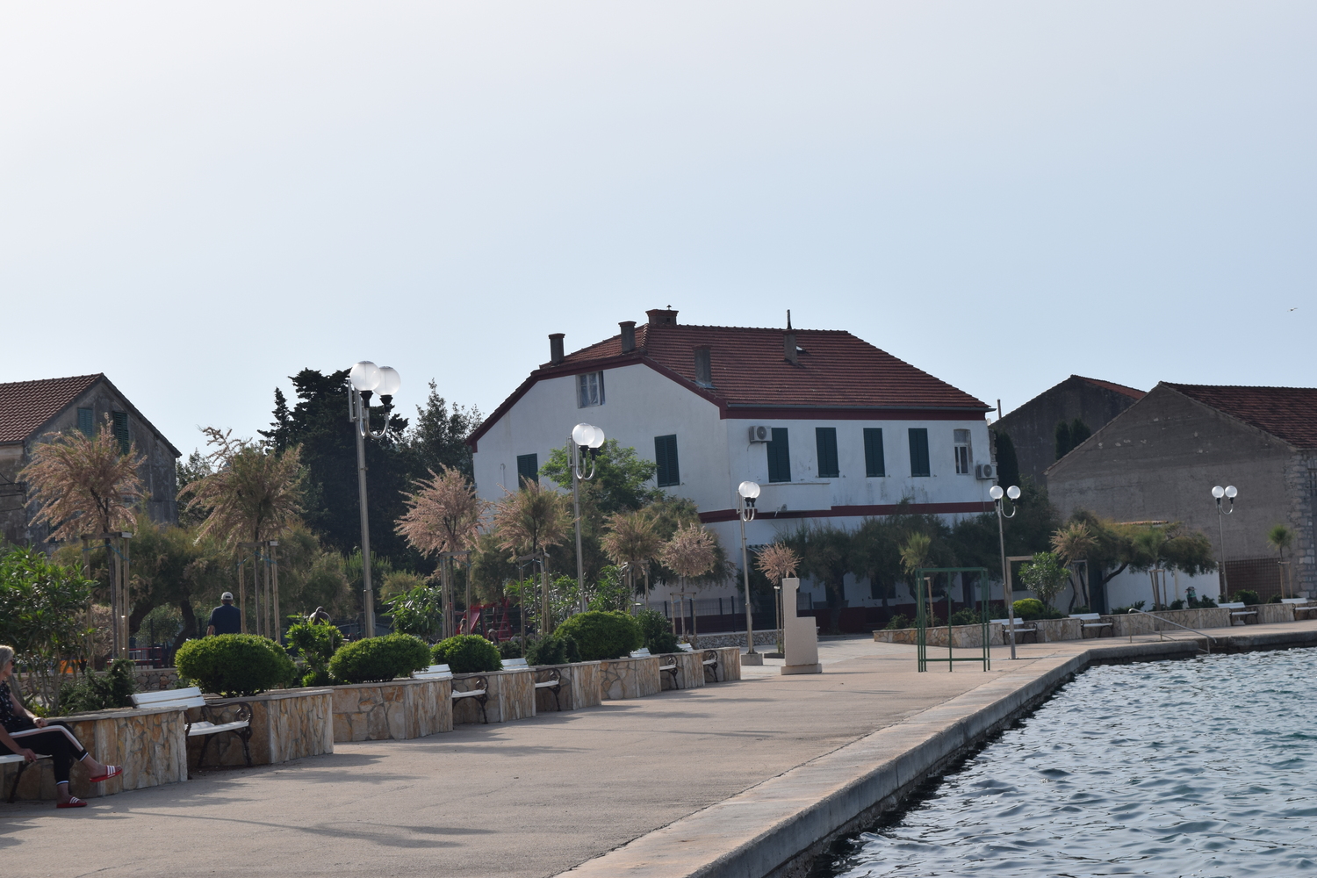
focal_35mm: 82
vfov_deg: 16.6
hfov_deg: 24.6
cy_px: 439
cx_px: 658
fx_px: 3018
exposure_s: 1/500
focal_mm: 55
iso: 200
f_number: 11
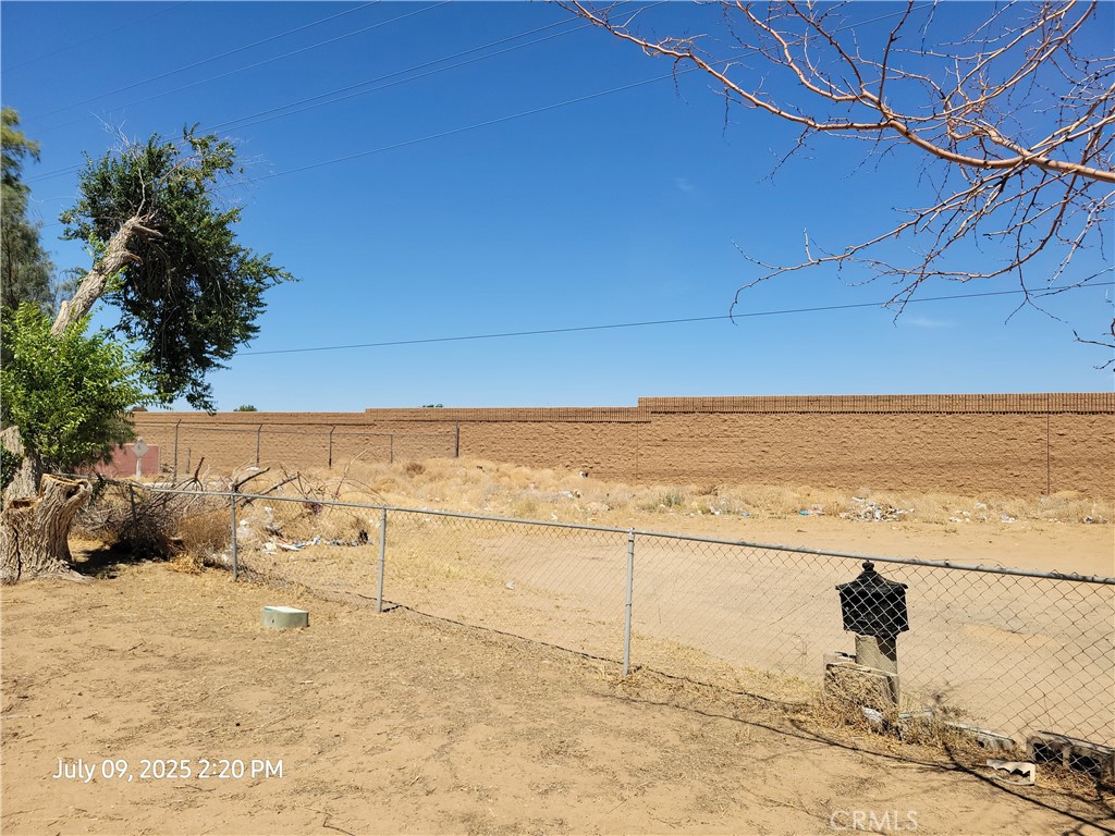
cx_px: 558
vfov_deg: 53.1
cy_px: 418
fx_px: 837
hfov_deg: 67.3
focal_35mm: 26
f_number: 1.8
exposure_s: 1/3177
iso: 40
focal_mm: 5.4
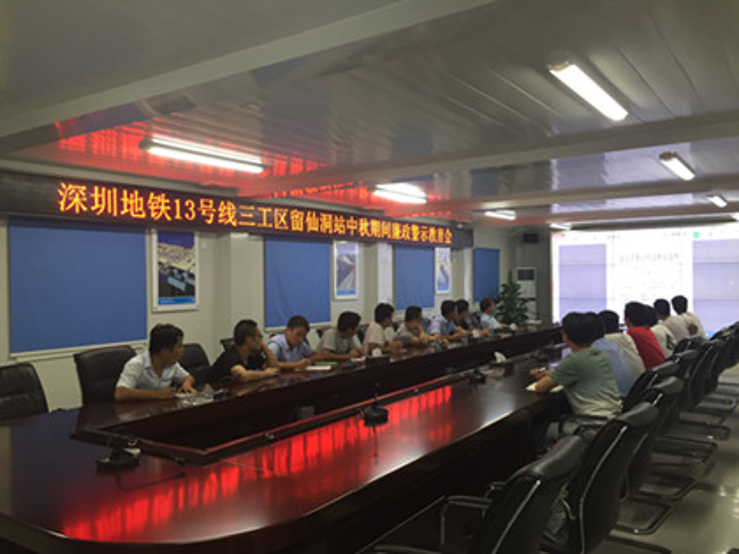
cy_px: 277
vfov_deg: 48.2
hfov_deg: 61.7
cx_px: 370
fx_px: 619
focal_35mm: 29
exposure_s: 1/33
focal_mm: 4.15
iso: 100
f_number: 2.2
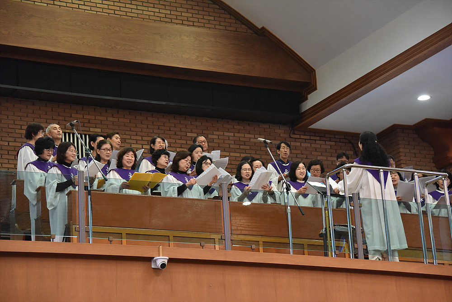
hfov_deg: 16.8
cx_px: 226
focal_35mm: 122
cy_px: 151
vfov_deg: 11.2
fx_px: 1532
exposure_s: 1/125
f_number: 5.6
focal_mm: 122
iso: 4000
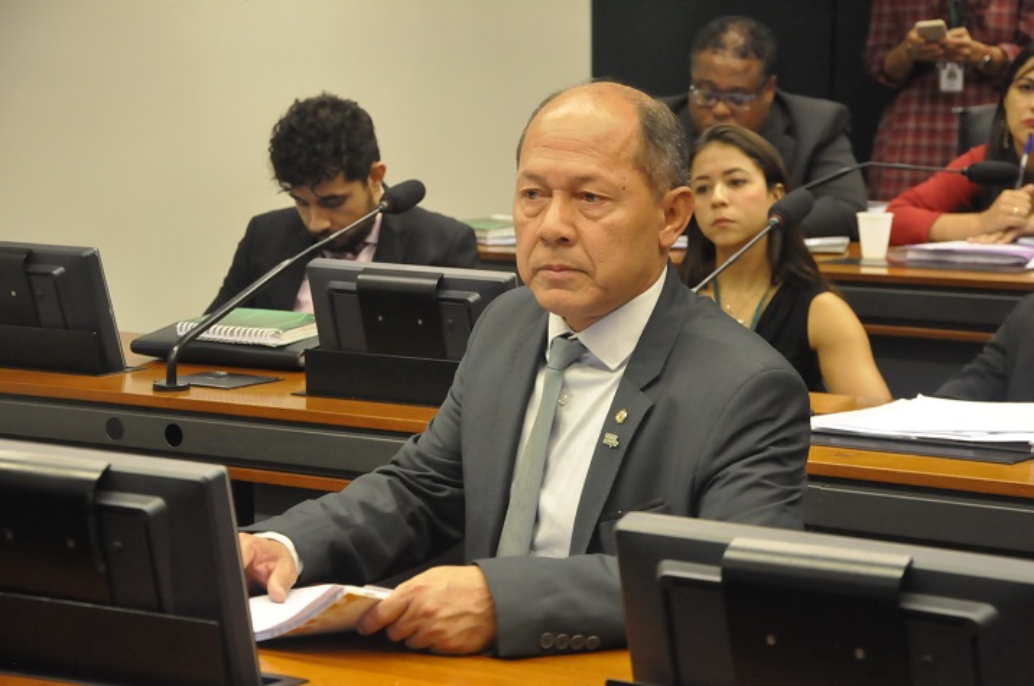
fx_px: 3011
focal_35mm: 105
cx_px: 517
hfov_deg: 19.5
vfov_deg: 13.0
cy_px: 343
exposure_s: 1/125
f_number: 5.3
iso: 3200
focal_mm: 70
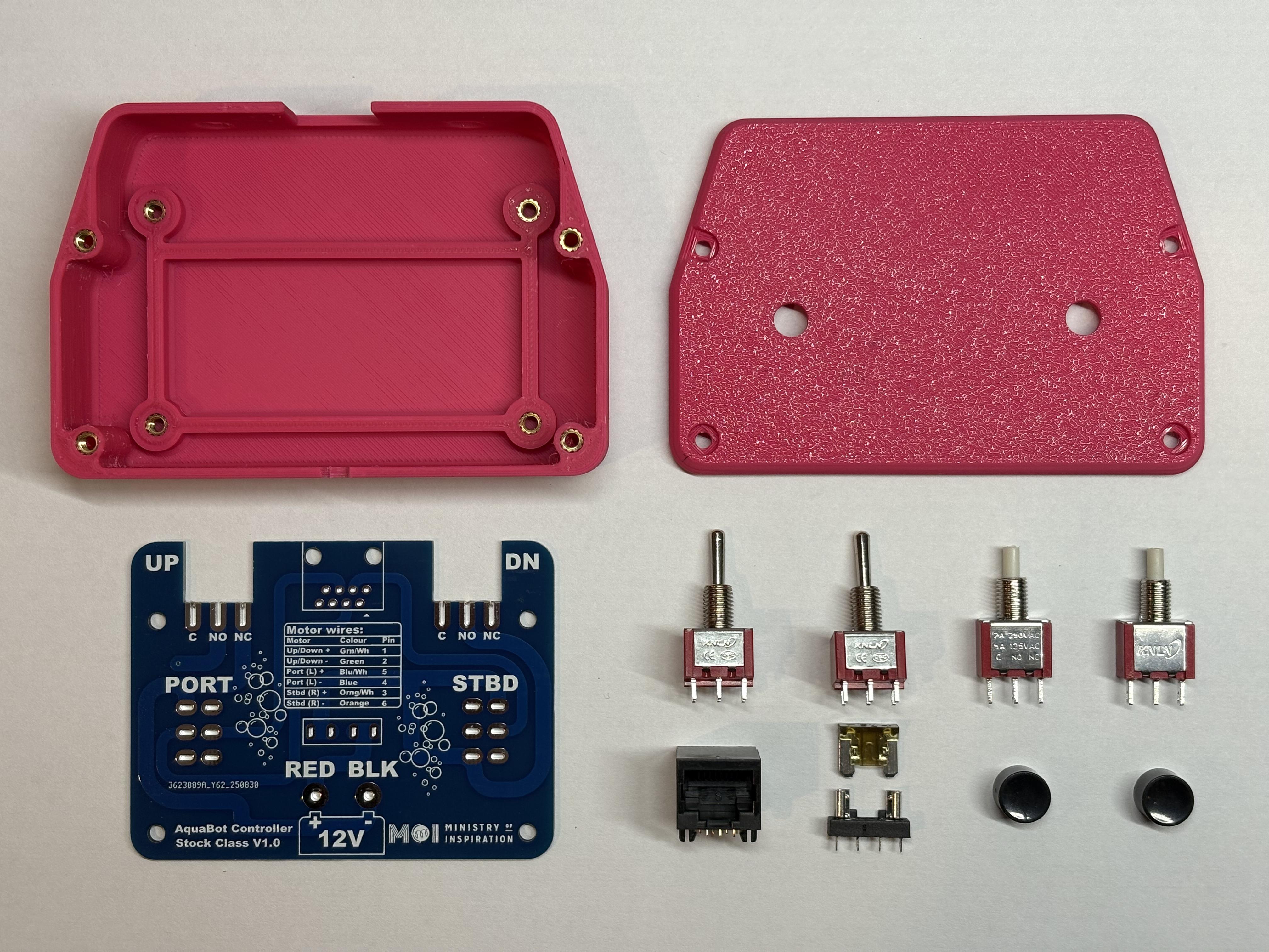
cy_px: 476
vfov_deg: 28.0
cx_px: 634
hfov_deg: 36.8
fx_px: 1906
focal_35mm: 52
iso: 40
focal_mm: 5.96
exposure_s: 1/100
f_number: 1.6
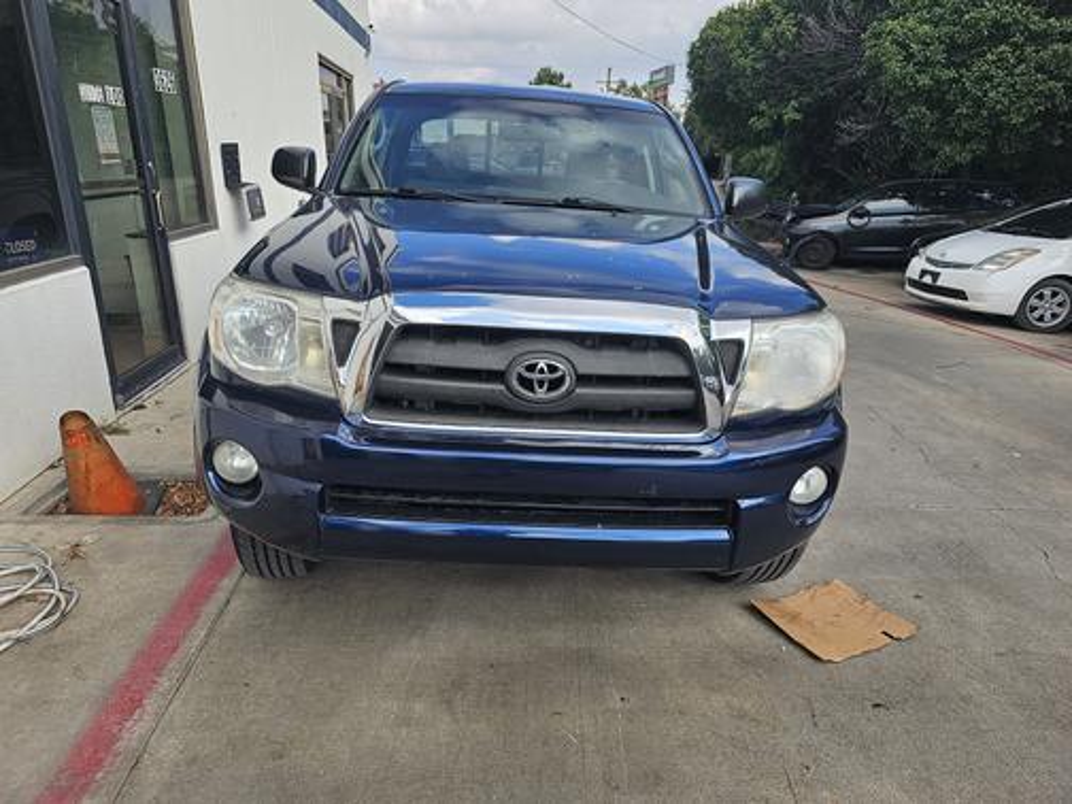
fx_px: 712
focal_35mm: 23
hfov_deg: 73.9
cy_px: 402
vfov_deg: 58.9
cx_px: 536
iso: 16
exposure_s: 1/489
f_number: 1.7
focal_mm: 6.3
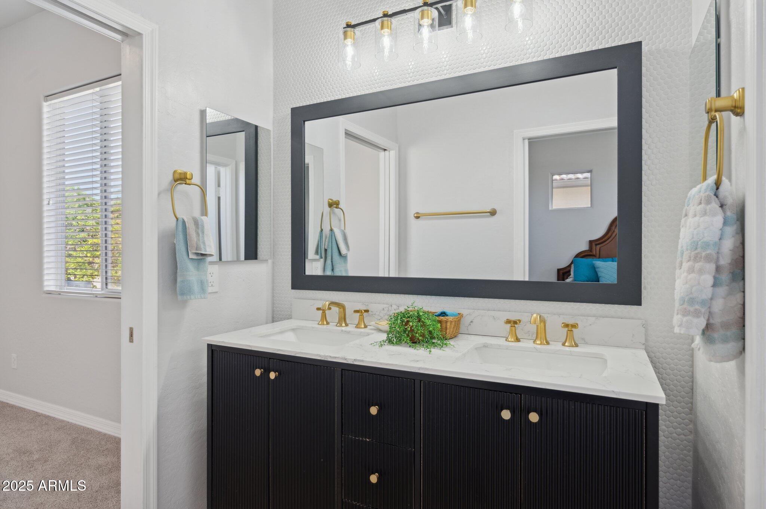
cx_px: 383
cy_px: 254
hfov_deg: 84.0
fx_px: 425
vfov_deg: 61.8
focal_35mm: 20
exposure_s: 1/20
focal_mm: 20
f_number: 8
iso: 320
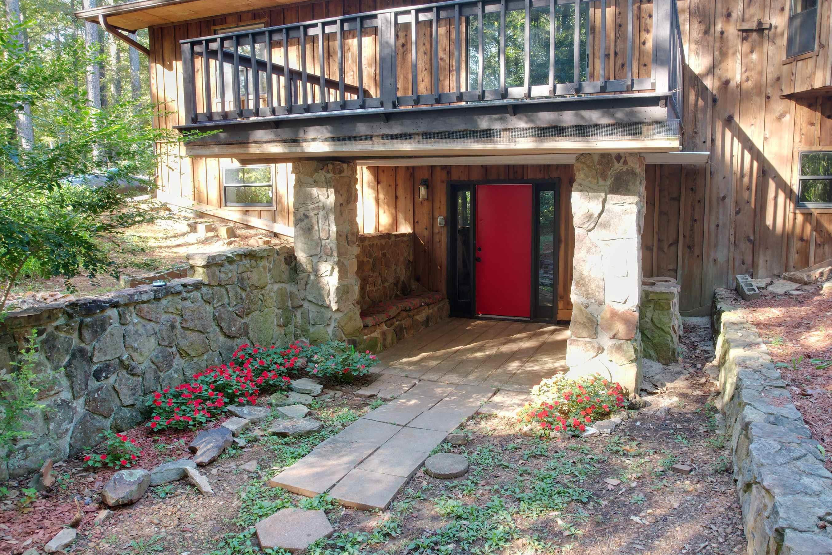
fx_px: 578
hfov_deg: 71.4
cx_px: 453
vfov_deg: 51.3
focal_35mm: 25
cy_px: 270
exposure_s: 1/30
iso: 100
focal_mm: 8.38
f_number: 2.8
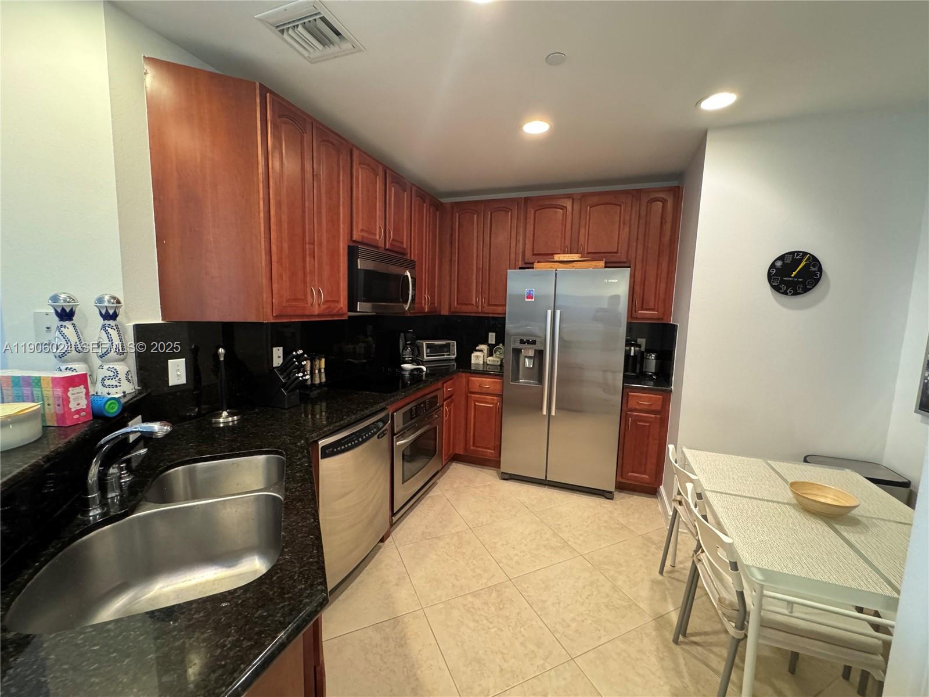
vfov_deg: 85.7
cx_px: 464
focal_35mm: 14
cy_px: 348
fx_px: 376
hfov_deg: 102.1
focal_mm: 2.22
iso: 800
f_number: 2.2
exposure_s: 1/60
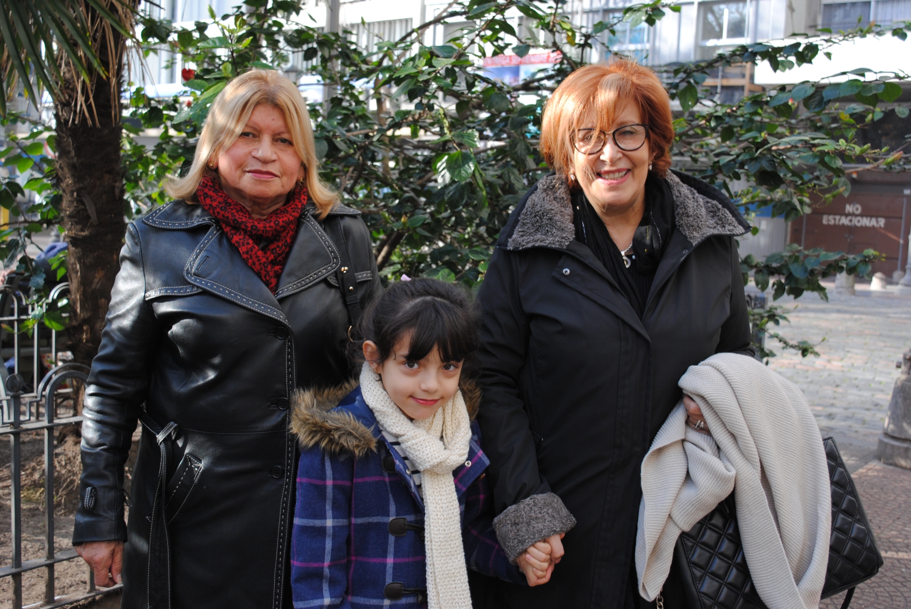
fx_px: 1026
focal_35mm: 40
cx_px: 456
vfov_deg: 33.1
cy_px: 304
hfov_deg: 47.9
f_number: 5.6
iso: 200
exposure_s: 1/125
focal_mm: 27
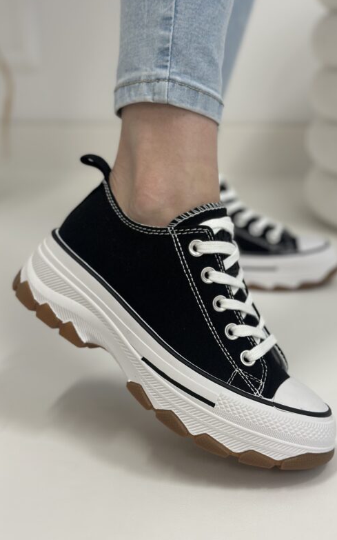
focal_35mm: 52
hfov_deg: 24.8
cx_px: 183
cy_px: 267
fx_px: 765
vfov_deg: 38.9
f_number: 1.78
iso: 125
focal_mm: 6.86
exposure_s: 1/100
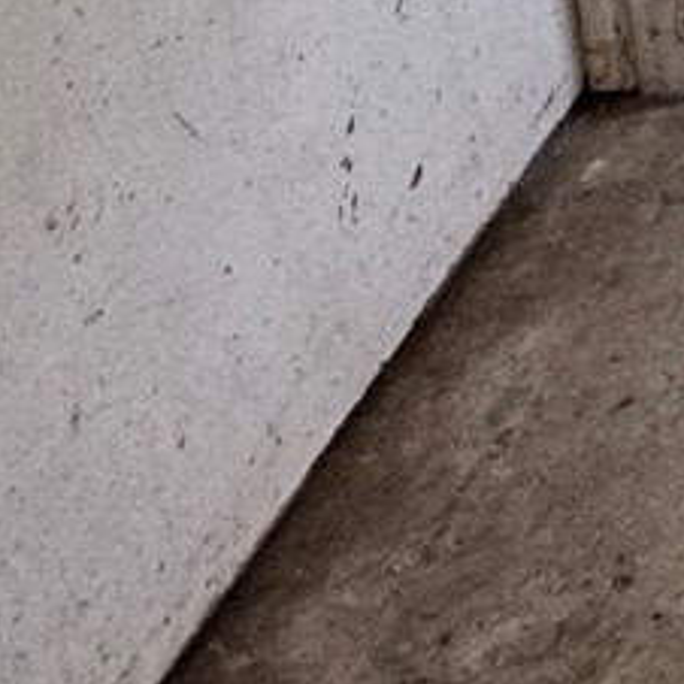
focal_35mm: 105
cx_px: 2025
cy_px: -1102
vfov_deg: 12.1
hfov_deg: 11.0
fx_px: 2347
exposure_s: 1/60
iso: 250
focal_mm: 2.22
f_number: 2.2
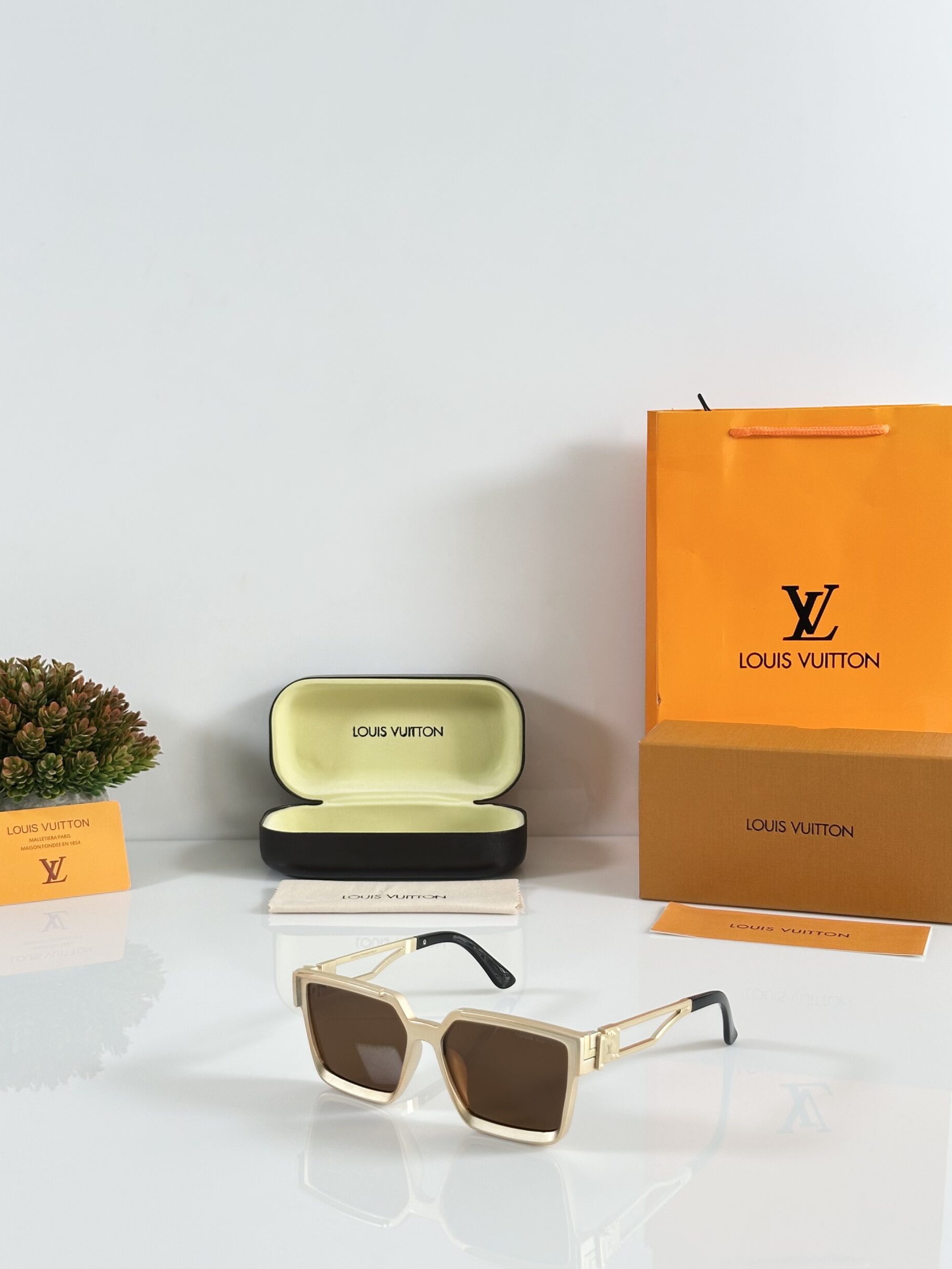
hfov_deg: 29.1
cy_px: 644
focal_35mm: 50
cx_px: 469
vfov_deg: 38.2
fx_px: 1834
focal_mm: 6.86
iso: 64
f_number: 1.78
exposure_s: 1/100
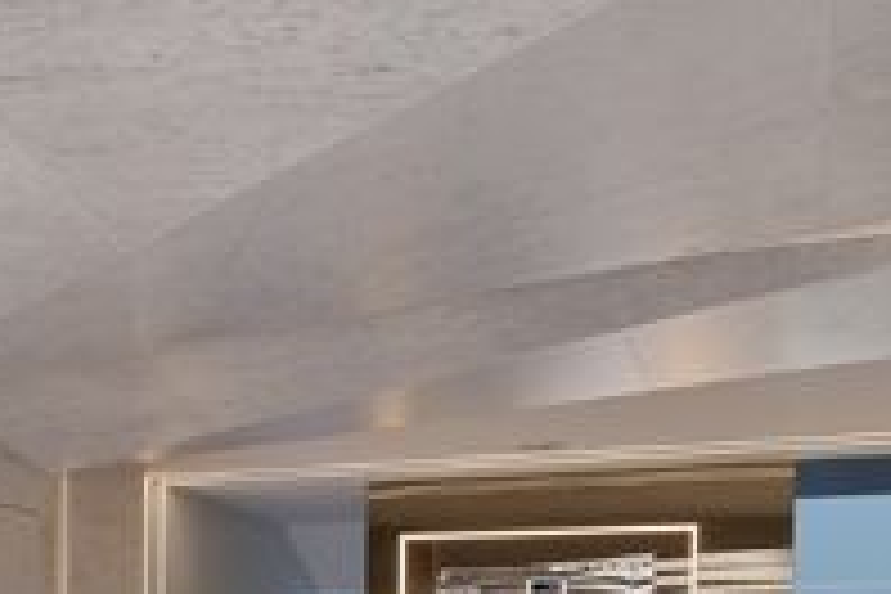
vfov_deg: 24.7
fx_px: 1188
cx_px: 263
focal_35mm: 48
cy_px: 756
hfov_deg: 40.3
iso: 50
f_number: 2.2
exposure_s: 1/215
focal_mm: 2.2
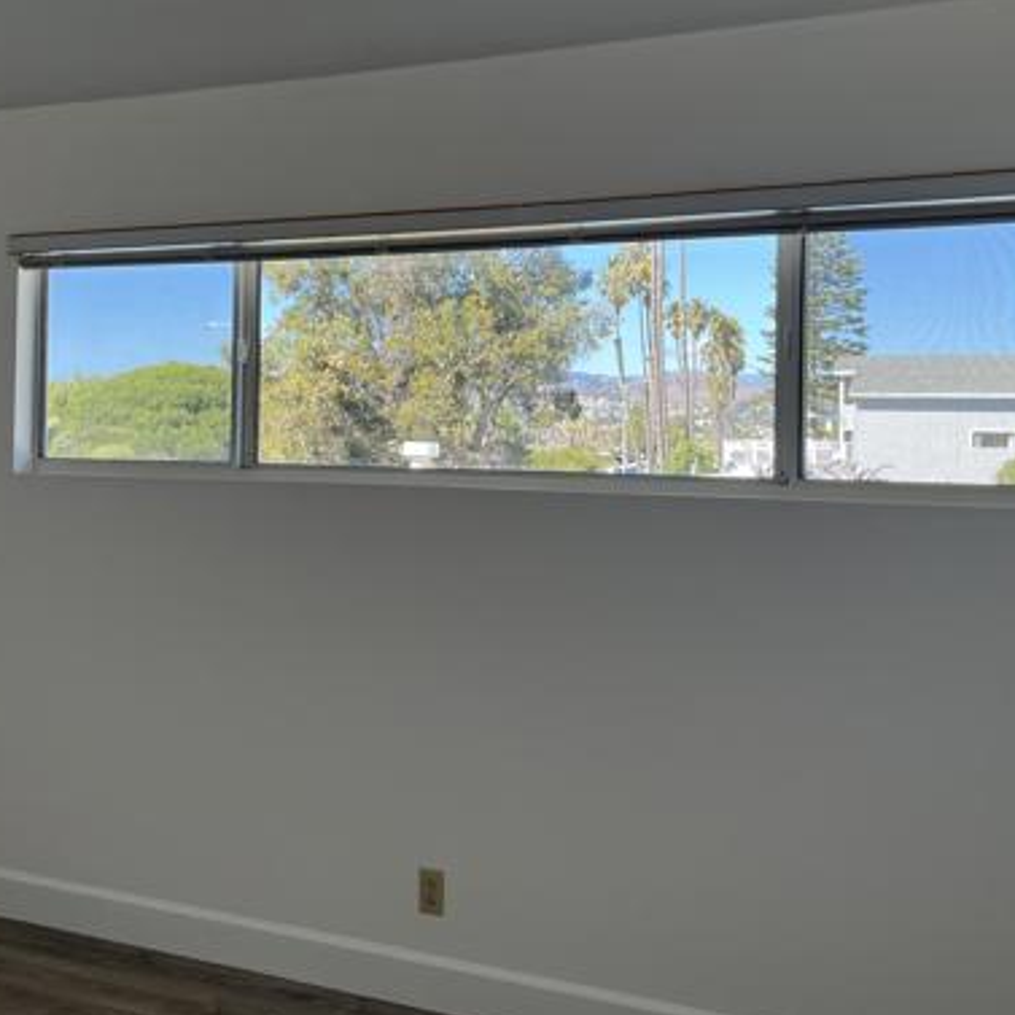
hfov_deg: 42.7
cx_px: 436
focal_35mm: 39
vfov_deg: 42.7
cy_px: 425
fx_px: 1294
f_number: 1.6
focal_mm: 5.1
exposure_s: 1/400
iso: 50
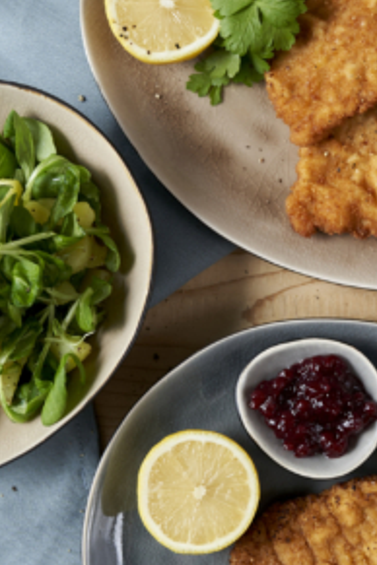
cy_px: 307
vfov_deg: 28.8
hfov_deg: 19.4
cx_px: 243
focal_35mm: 70
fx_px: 1099
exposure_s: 1/250
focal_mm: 34
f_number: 4
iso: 100
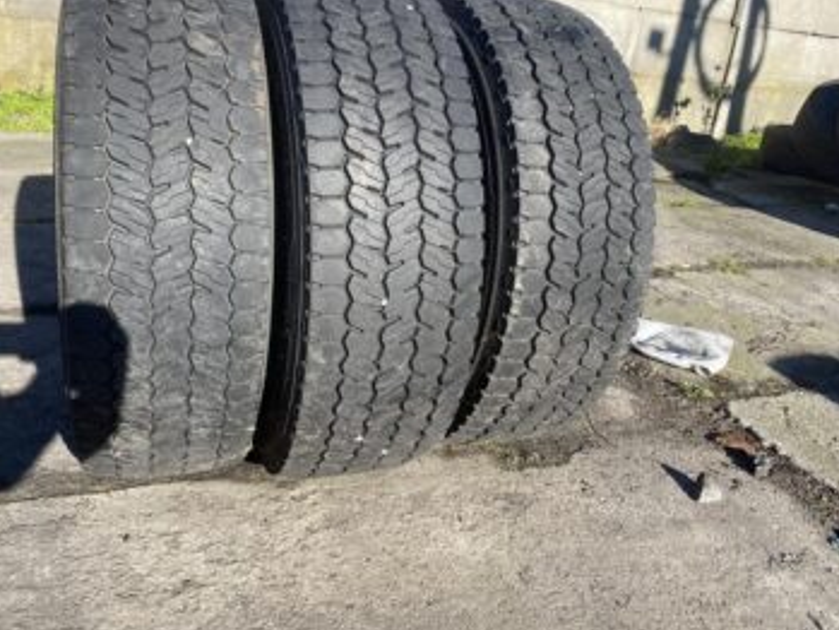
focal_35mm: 32
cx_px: 399
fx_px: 776
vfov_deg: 44.1
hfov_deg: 56.8
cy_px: 268
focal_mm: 4.25
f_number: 1.8
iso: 32
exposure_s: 1/1727
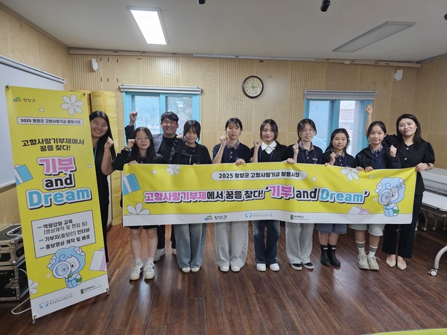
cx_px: 224
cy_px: 168
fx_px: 297
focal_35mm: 23
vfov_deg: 58.9
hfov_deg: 73.9
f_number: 1.7
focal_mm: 6.3
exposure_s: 1/120
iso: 320
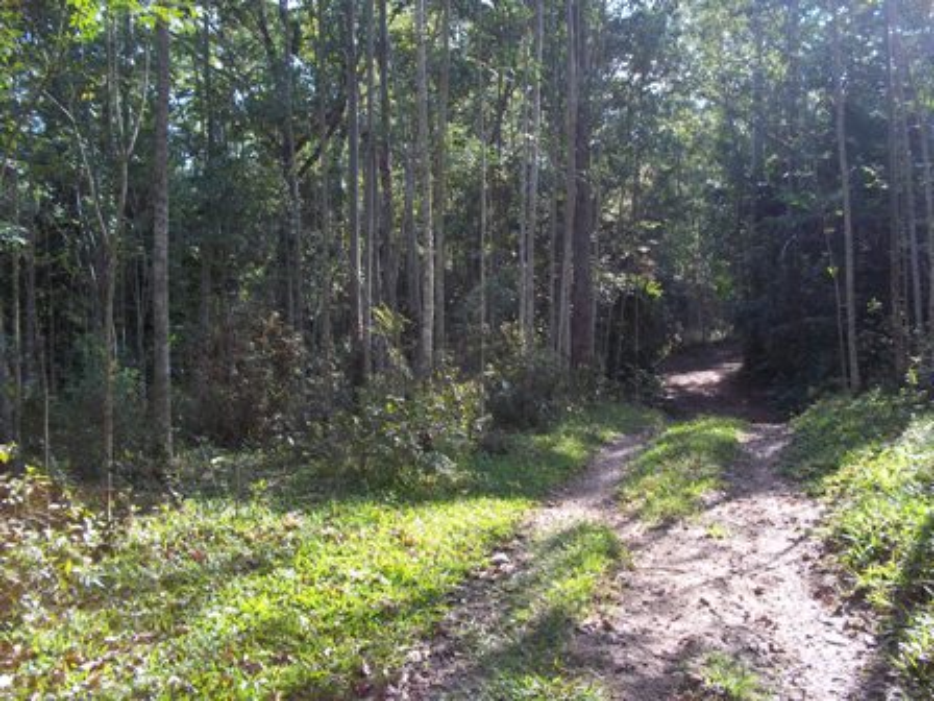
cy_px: 350
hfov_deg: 51.4
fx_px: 971
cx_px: 467
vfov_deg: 39.7
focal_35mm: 36
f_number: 3.1
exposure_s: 1/160
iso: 80
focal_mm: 6.5
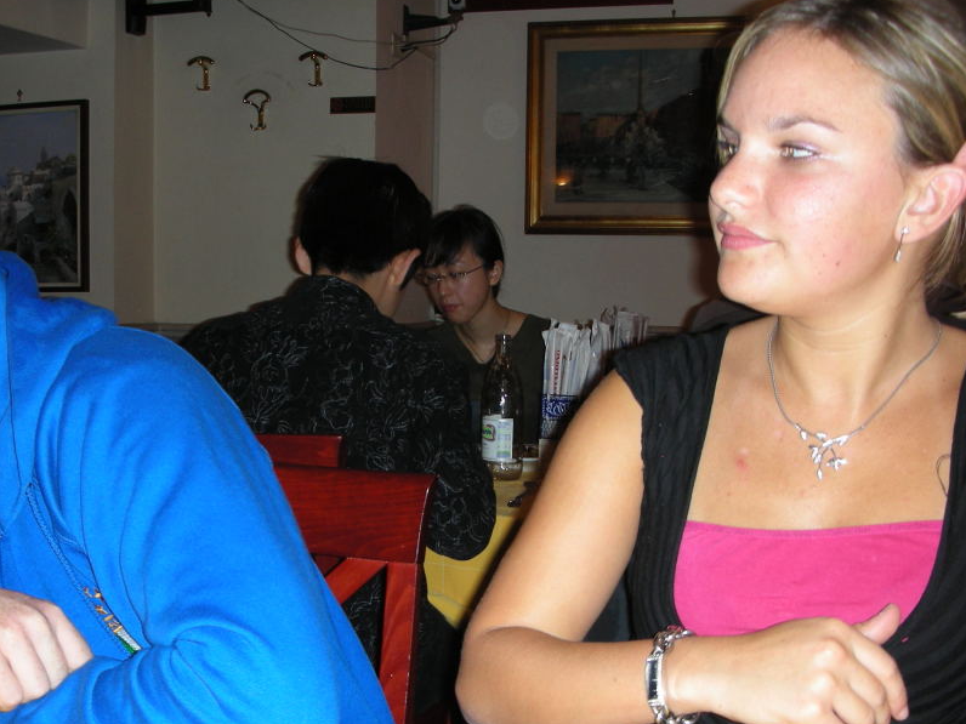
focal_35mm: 45
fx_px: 1256
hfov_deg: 41.8
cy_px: 438
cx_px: 366
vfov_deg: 32.1
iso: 68
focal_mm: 5.8
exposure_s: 1/60.1
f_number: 3
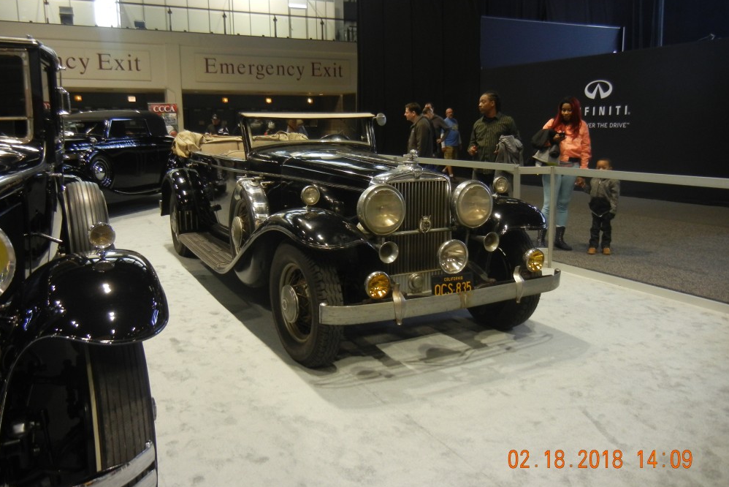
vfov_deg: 41.1
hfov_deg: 58.7
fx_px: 648
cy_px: 237
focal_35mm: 32
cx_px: 364
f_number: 3.5
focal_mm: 5.4
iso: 301
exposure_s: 1/30
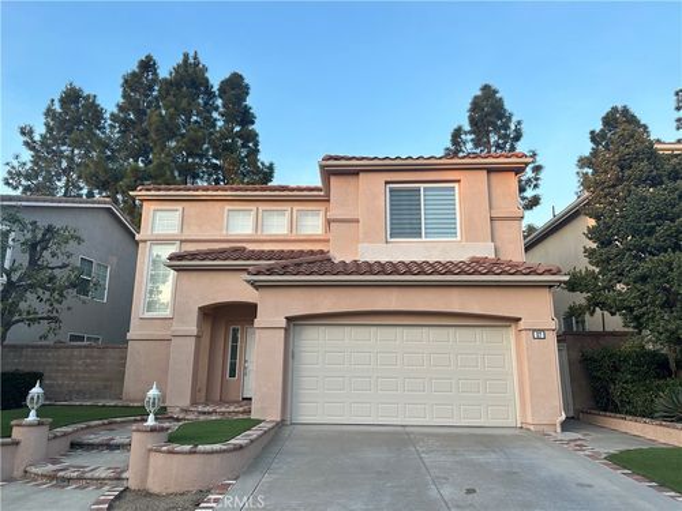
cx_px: 341
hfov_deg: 71.6
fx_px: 473
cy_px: 256
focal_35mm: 24
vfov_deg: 56.8
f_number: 1.78
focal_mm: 6.86
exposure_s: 1/344
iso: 80
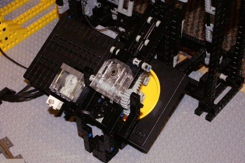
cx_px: 122
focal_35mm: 75
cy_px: 82
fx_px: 510
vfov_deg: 18.1
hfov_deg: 27.0
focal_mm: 50
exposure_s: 1/25
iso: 3200
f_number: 22
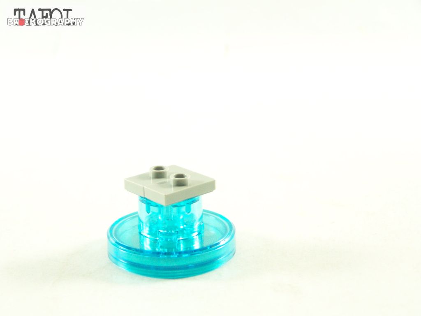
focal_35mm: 82
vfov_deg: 18.0
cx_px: 210
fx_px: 997
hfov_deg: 23.8
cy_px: 158
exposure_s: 1/60
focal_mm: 13.7
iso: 400
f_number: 3.2
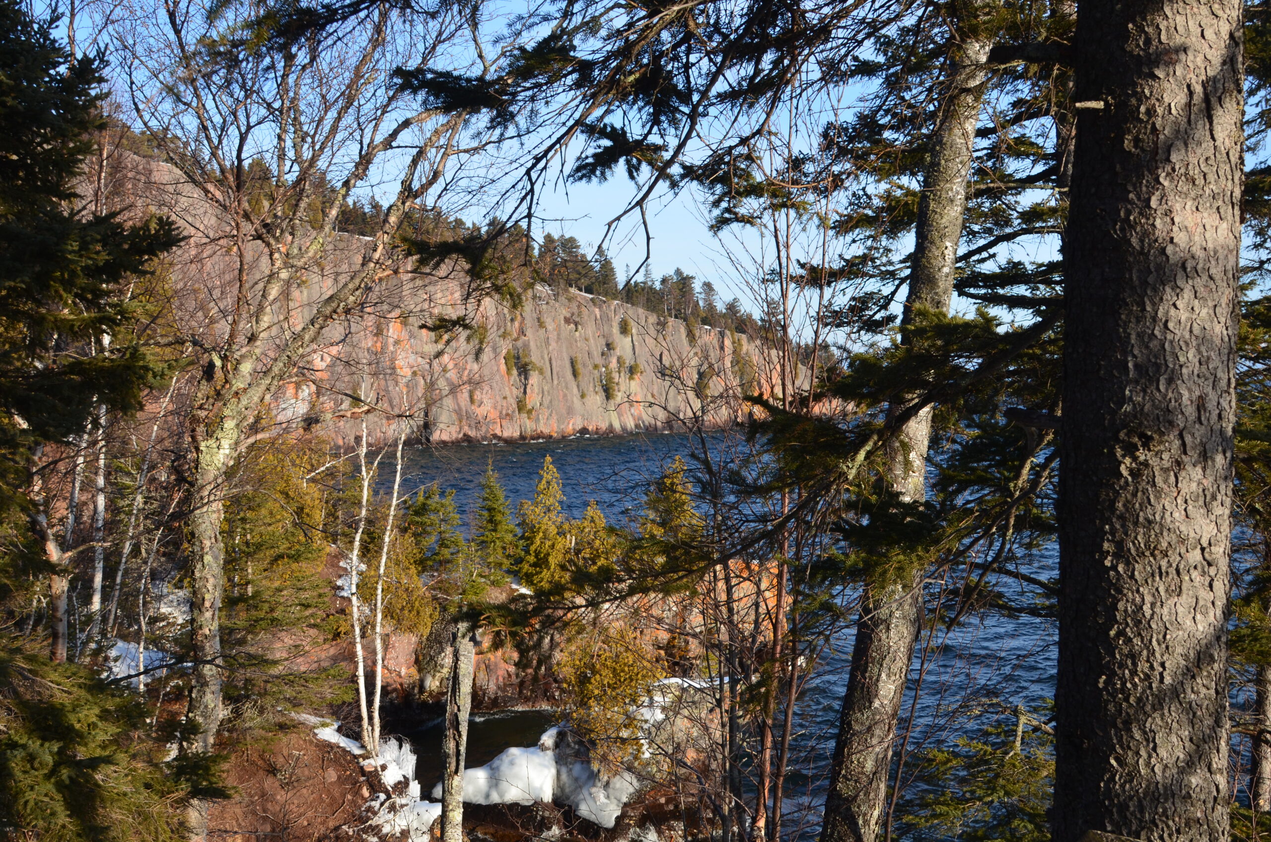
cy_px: 421
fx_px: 1268
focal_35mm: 36
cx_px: 636
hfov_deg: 53.2
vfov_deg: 36.7
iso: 400
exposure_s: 1/250
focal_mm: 24
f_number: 10
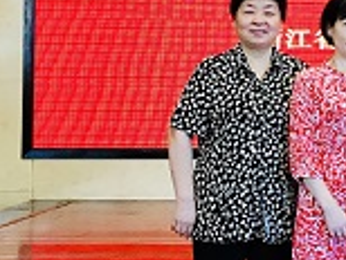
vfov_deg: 16.7
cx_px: 455
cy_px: 66
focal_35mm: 88
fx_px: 881
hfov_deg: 20.3
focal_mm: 3.99
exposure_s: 1/25
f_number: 1.8
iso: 40
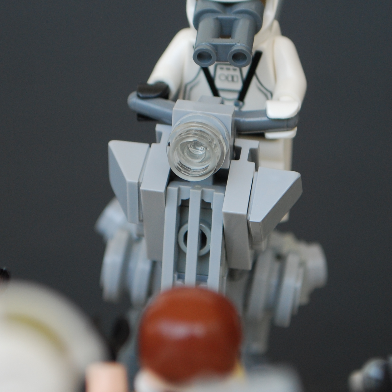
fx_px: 2114
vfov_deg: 10.6
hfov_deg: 10.6
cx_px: 186
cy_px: 213
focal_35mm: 165
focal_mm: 55
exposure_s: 1/60
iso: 280
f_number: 5.6
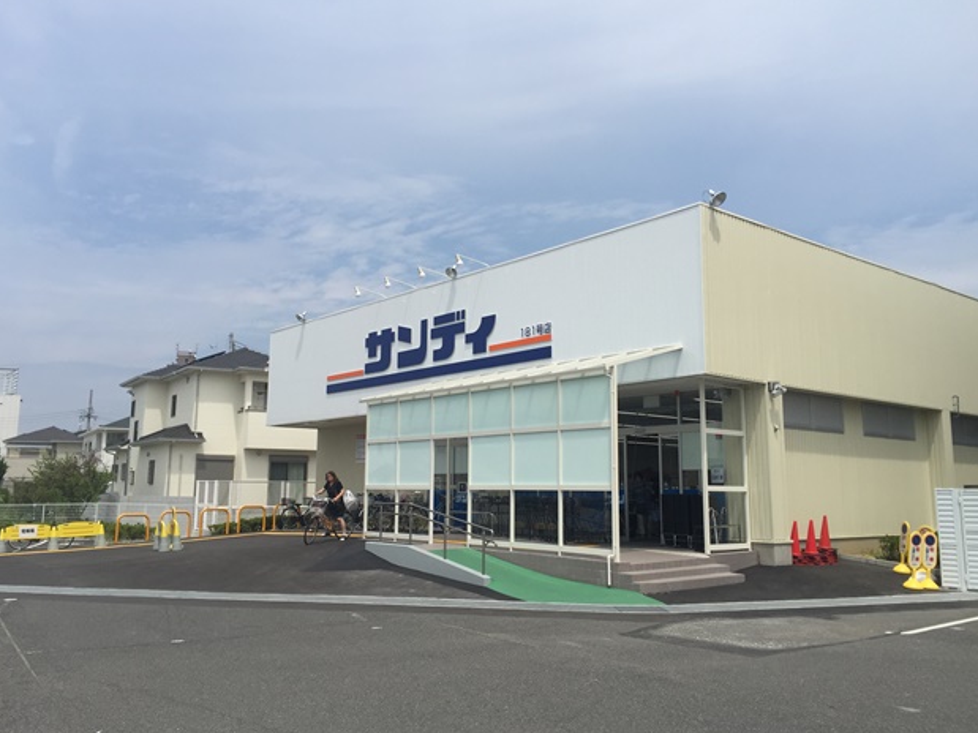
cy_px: 370
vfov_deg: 46.8
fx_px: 847
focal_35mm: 30
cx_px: 477
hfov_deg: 60.0
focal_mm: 4.15
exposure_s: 1/4405
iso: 32
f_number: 2.2
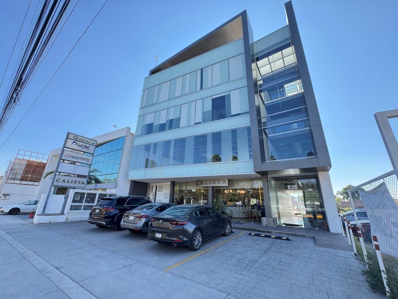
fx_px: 161
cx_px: 199
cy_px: 150
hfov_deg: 102.1
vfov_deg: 85.7
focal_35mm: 14
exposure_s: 1/241
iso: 40
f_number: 2.2
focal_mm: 2.22
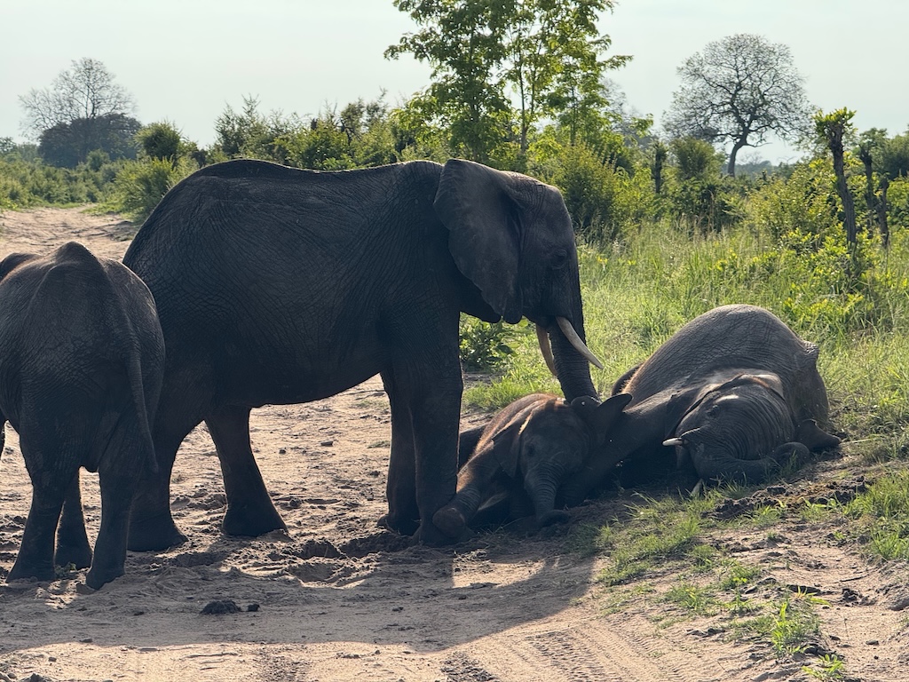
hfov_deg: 16.4
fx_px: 3151
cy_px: 341
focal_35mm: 120
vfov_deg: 12.3
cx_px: 454
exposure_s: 1/1451
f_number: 2.8
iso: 50
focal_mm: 15.66
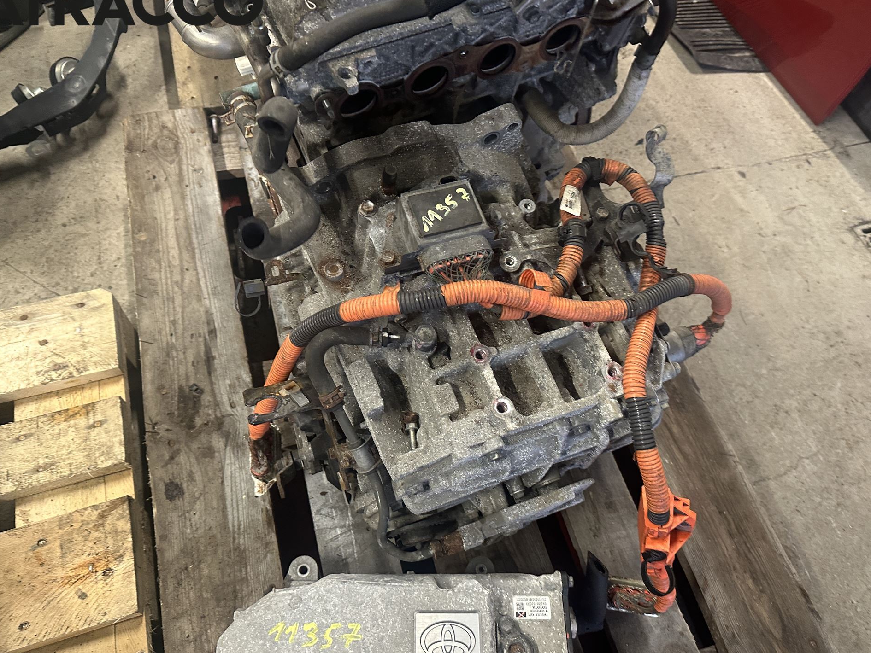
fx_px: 654
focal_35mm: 26
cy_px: 330
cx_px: 452
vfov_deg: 53.1
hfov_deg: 67.3
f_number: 1.78
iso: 320
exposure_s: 1/50
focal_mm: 6.86
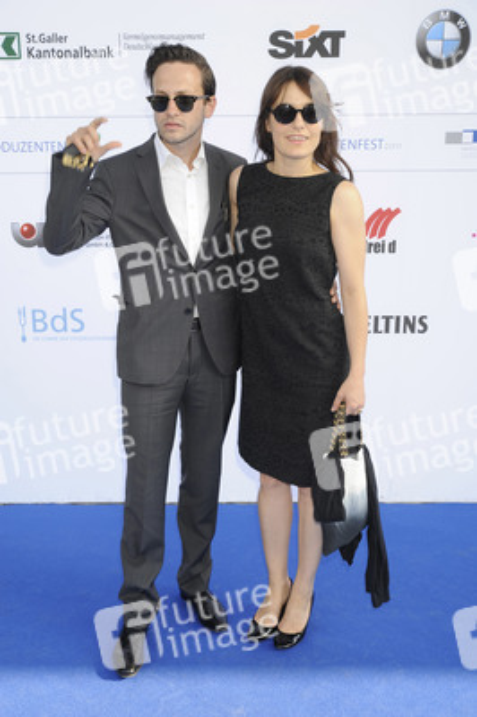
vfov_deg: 46.4
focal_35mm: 42
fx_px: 836
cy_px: 358
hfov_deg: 31.8
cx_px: 238
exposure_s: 1/160
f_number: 6.3
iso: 250
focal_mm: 42
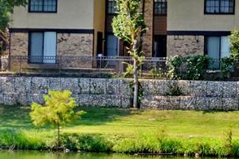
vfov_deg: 5.9
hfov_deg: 8.9
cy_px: 20
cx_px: 250
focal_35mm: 230
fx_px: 1524
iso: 100
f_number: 6.3
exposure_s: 1/250
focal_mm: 44
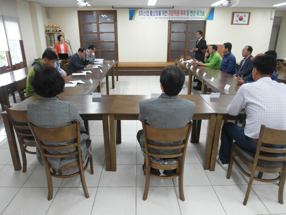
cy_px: 108
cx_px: 143
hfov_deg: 71.6
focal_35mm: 24
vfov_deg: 56.8
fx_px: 198
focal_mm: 5.2
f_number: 2.5
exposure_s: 1/30
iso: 160
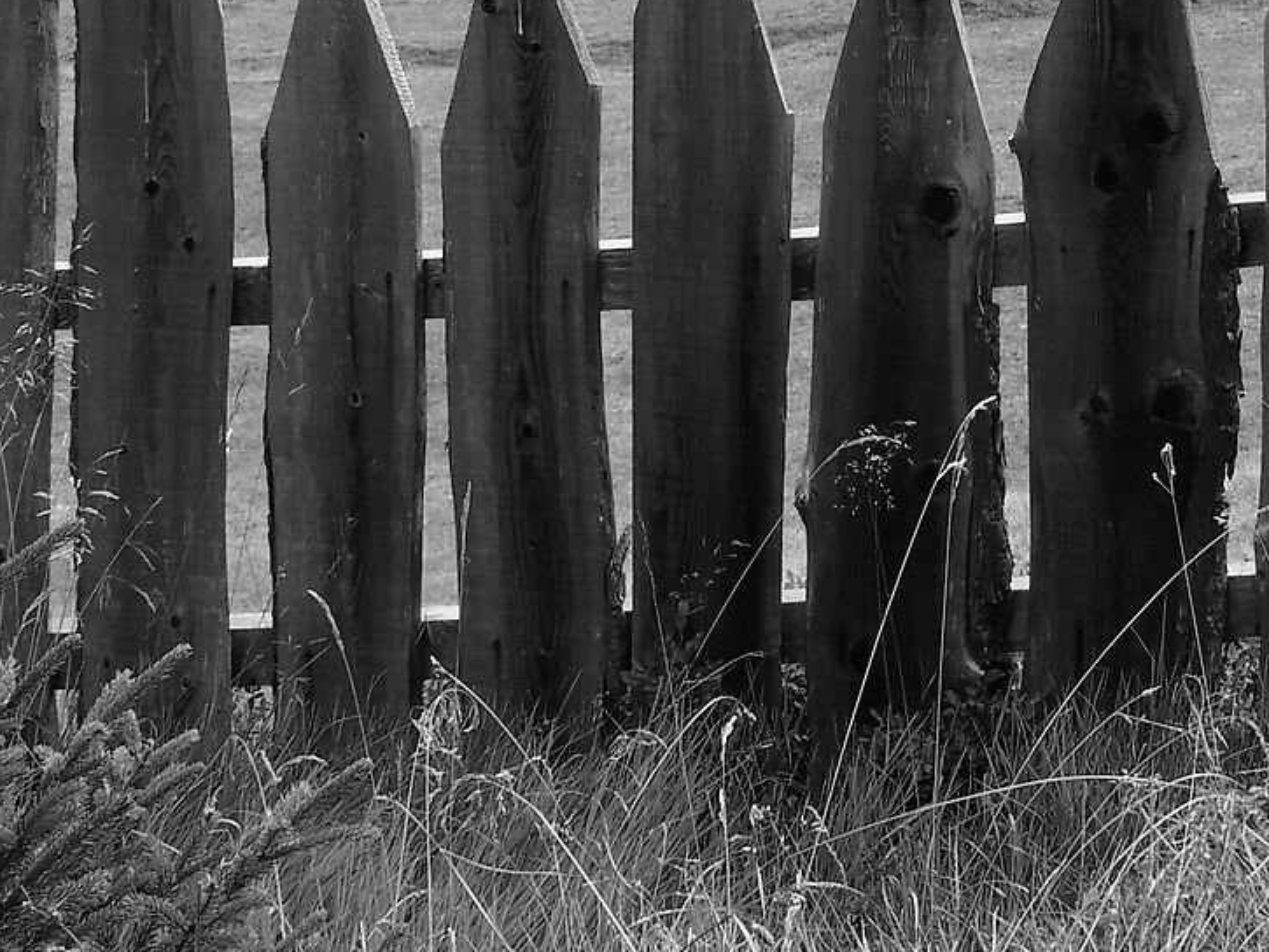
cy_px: -340
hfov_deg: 13.2
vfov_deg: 9.7
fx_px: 5463
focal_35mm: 149
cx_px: 849
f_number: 4
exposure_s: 1/200
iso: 100
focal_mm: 8.1
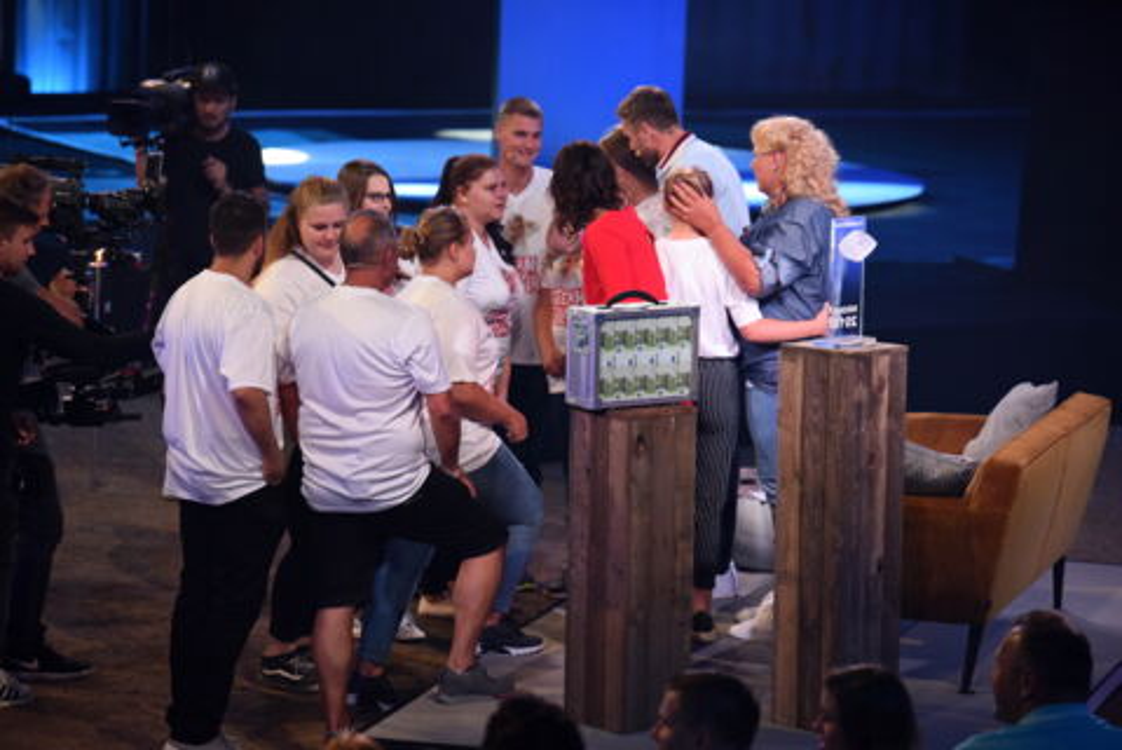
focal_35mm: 165
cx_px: 561
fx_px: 5145
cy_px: 375
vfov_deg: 8.3
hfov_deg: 12.4
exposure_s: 1/320
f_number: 4
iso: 2000
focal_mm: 165
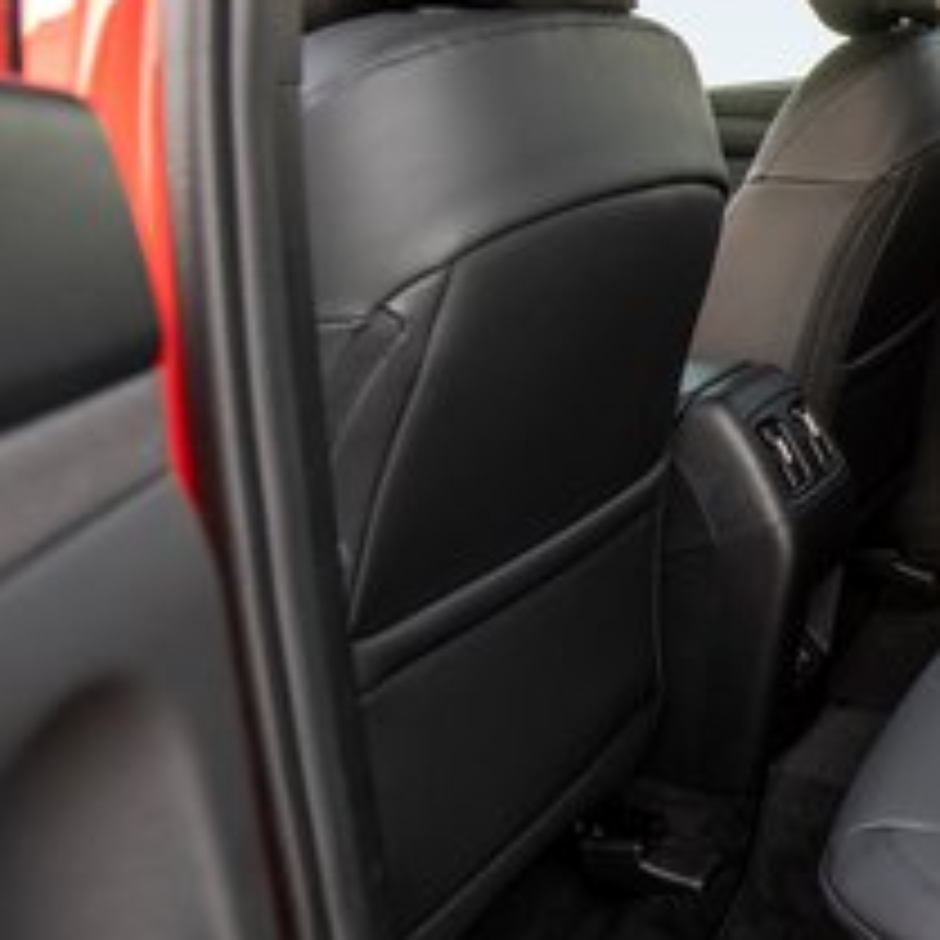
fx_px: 1352
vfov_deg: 38.3
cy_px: 477
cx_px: 1192
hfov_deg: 30.8
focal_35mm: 44
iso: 400
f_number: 4.5
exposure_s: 1/50
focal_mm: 18
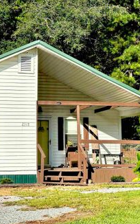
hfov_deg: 16.7
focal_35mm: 78
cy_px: 124
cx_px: 43
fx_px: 476
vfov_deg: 26.4
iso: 64
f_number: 1.78
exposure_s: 1/7092
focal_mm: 6.86
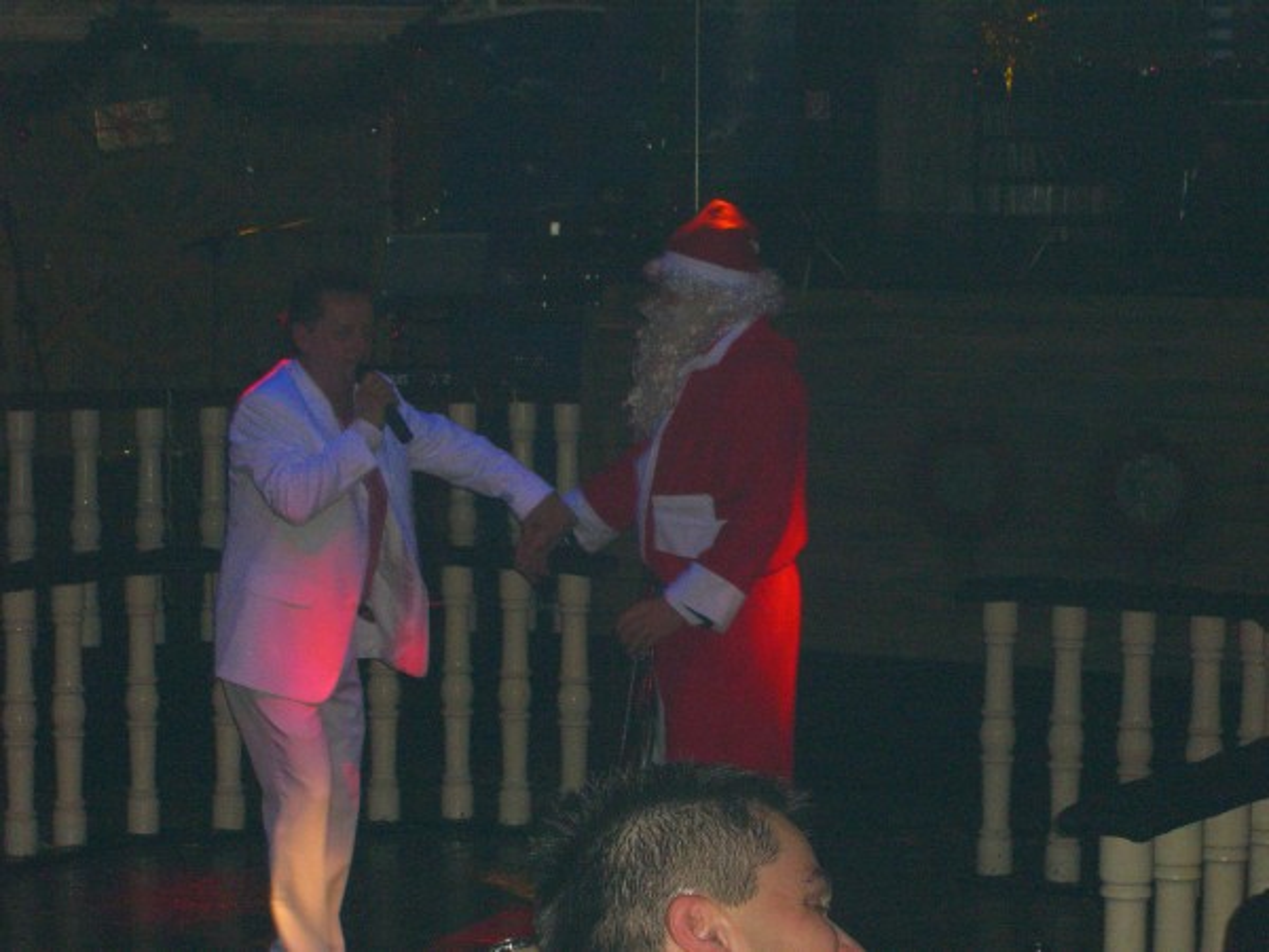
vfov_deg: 13.0
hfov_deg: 17.3
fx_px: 4179
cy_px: 476
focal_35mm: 114
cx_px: 634
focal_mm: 23.7
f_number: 5.1
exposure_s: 1/60
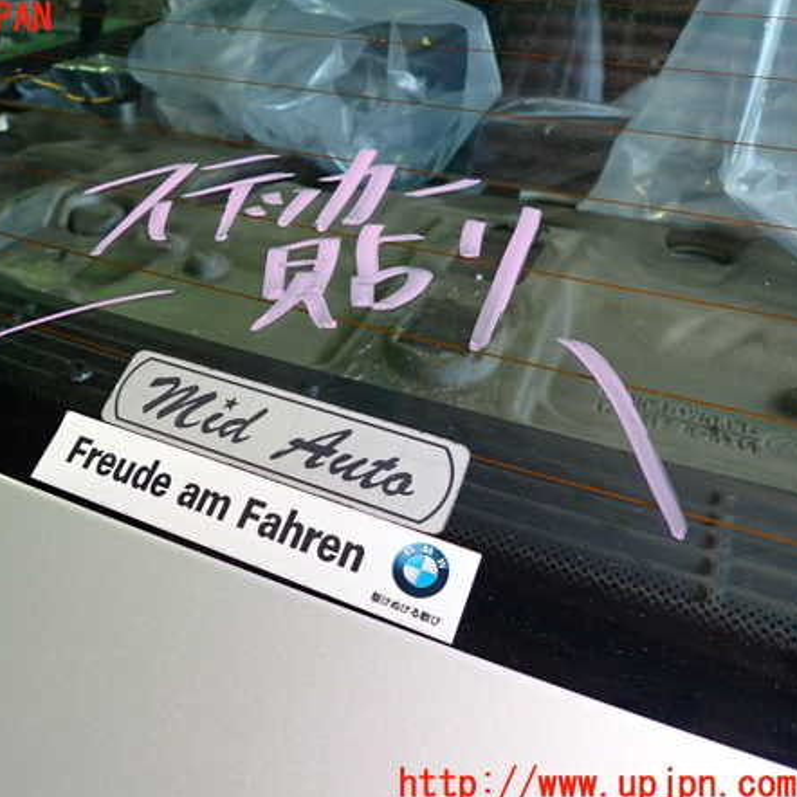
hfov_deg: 53.0
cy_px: 402
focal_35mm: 30
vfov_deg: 54.0
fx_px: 781
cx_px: 265
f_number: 2
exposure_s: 1/80
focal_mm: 4.5
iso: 250
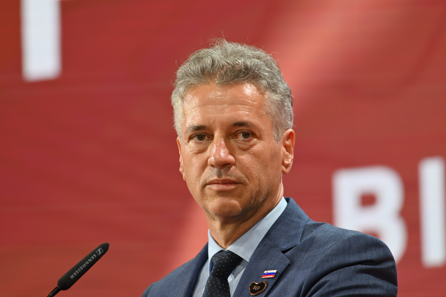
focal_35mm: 600
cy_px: 148
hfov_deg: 3.4
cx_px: 223
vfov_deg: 2.3
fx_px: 7428
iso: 1000
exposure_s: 1/160
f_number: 8
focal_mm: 600
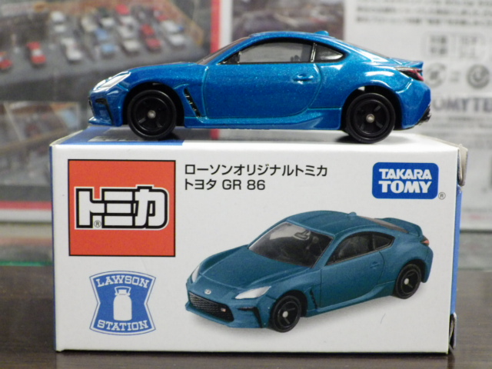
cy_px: 184
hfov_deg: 32.7
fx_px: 839
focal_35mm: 59
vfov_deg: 24.8
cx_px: 246
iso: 1000
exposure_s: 1/25
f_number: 4
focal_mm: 10.7
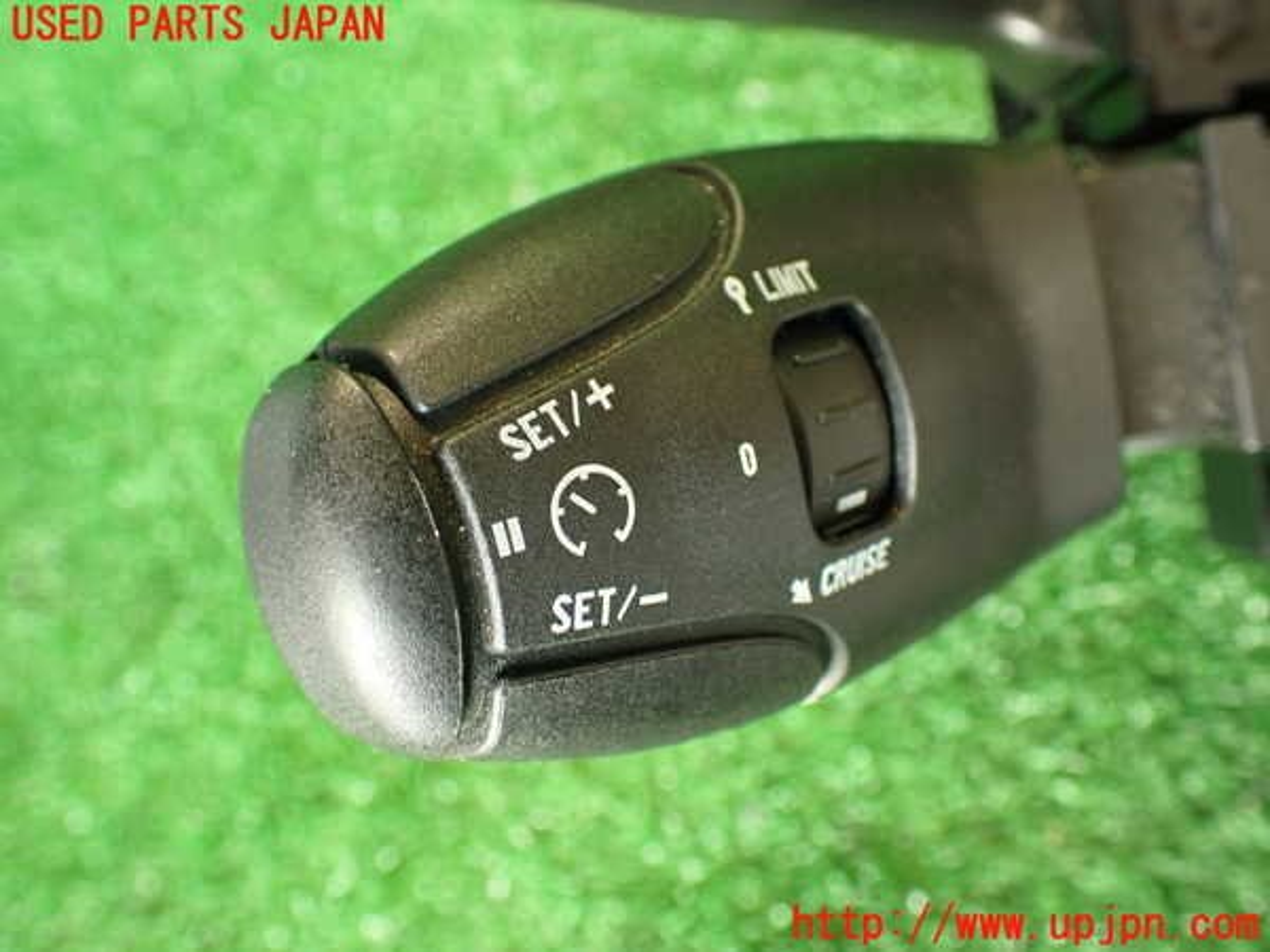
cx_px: 635
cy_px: 476
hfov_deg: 56.8
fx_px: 1174
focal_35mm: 32
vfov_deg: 44.2
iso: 400
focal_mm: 5.79
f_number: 2.4
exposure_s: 1/30
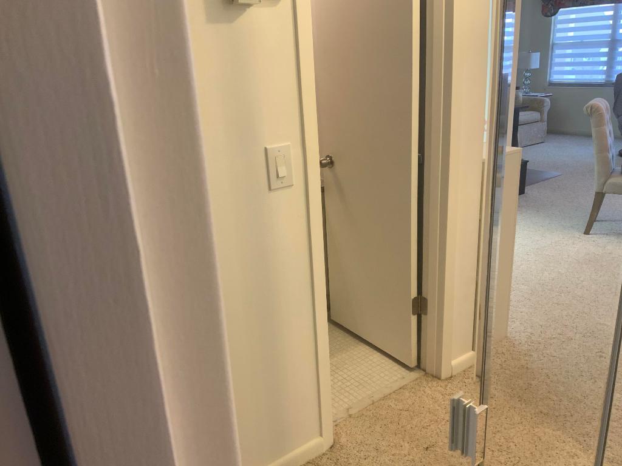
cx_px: 311
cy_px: 233
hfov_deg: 61.7
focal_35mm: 29
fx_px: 521
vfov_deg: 48.2
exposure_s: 1/60
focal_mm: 3
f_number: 1.8
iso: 125
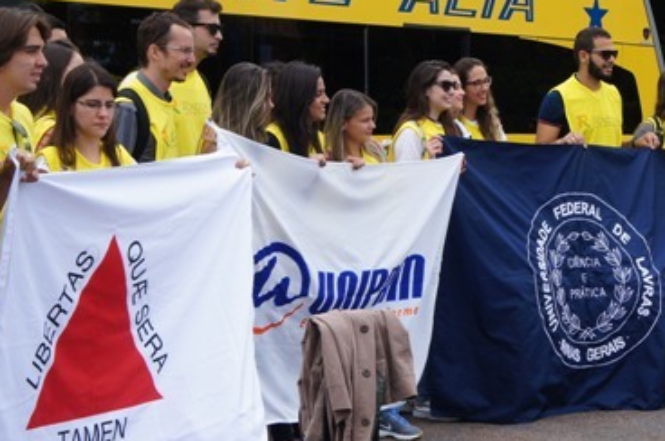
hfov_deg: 21.6
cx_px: 481
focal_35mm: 94
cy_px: 169
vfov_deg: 14.5
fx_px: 1733
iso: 250
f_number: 13
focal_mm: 36
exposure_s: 1/200
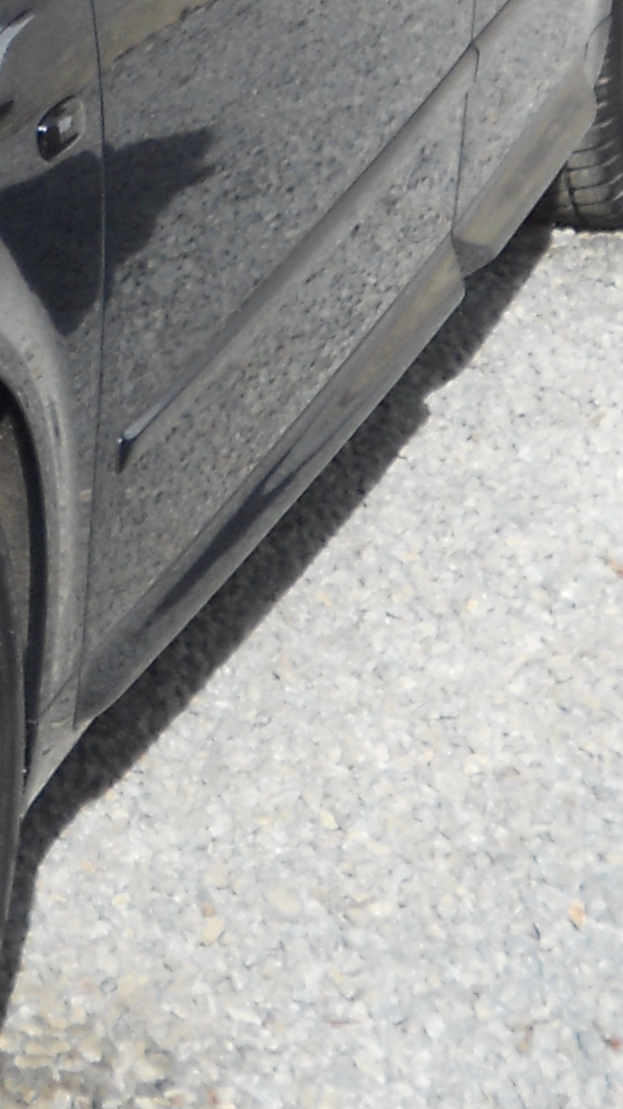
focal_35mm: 148
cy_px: -239
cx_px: -471
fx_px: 4349
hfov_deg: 7.9
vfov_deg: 14.1
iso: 80
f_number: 3.9
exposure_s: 1/500
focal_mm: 6.9
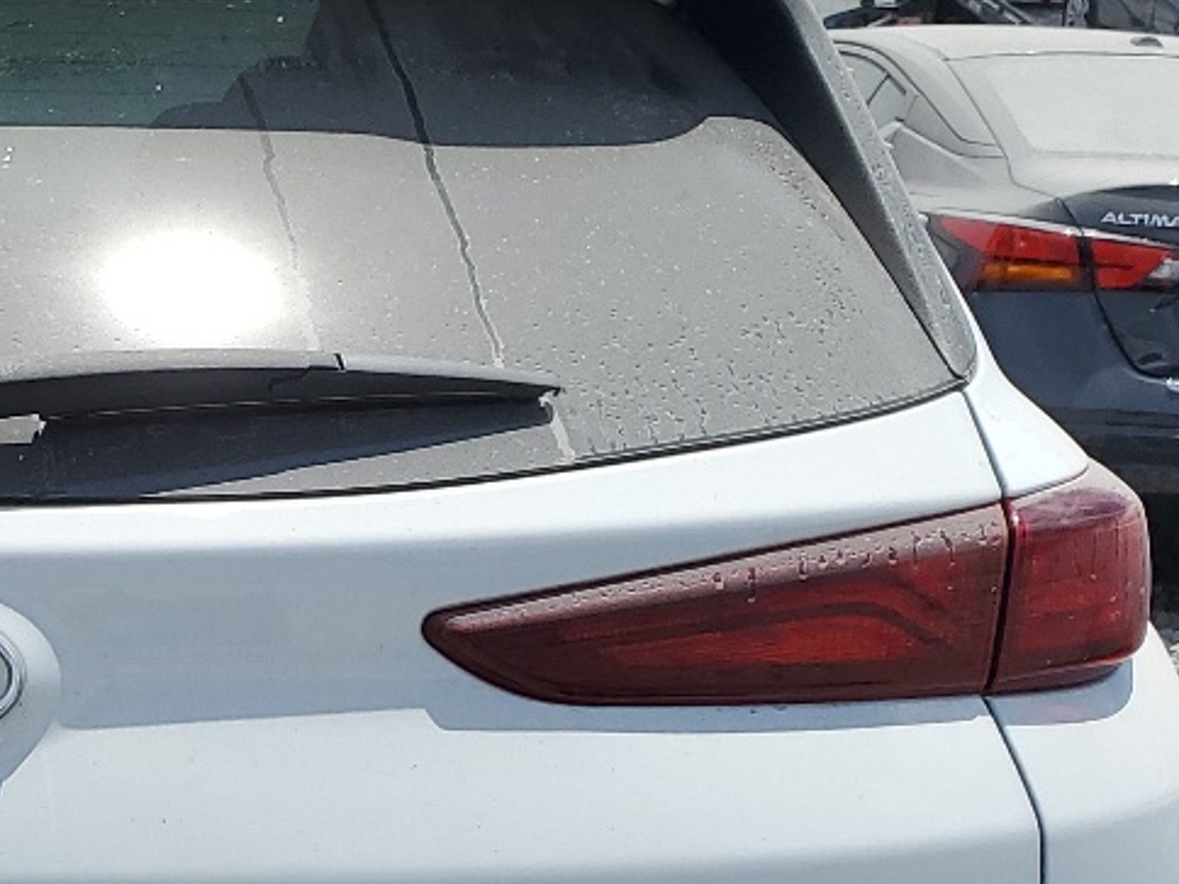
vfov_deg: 16.7
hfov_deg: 21.6
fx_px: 2929
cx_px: -122
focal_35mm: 86
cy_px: 935
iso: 50
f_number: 1.5
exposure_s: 1/5000
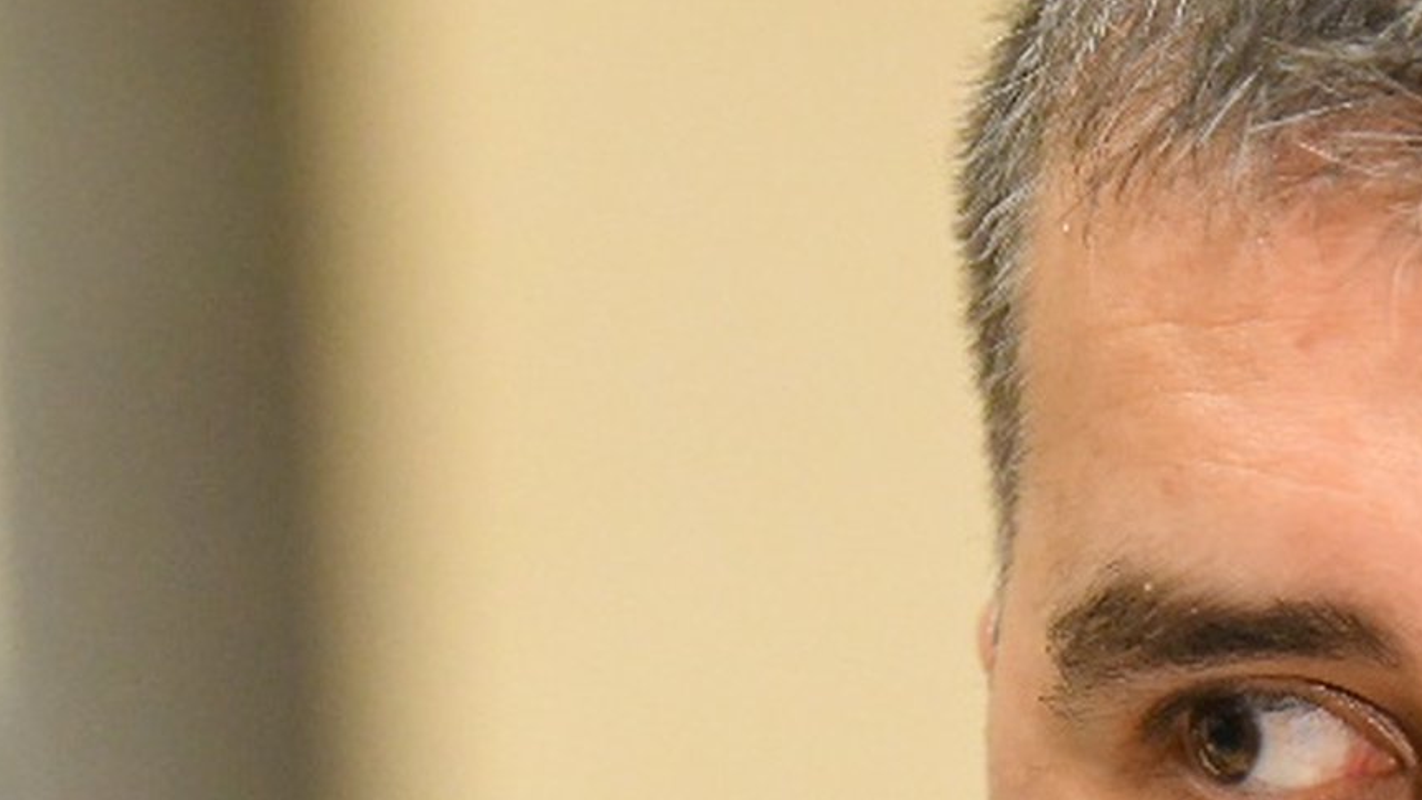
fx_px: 21456
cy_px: 1514
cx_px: 1640
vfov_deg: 2.1
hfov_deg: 3.8
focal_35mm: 569
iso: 6400
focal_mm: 130
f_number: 4
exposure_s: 1/250
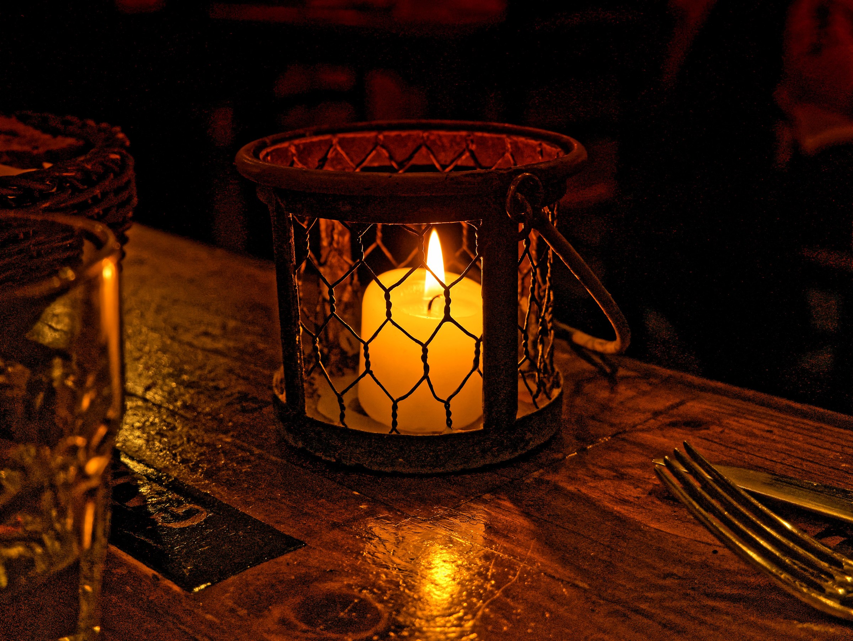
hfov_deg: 38.2
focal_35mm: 50
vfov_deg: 29.1
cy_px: 320
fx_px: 1233
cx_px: 426
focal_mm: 25
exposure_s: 1/50
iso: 400
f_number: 4.5
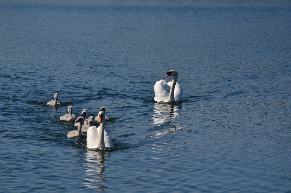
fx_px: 1512
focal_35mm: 188
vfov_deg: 7.3
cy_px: 96
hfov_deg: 11.0
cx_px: 146
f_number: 4.8
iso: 280
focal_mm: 125
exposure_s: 1/8000
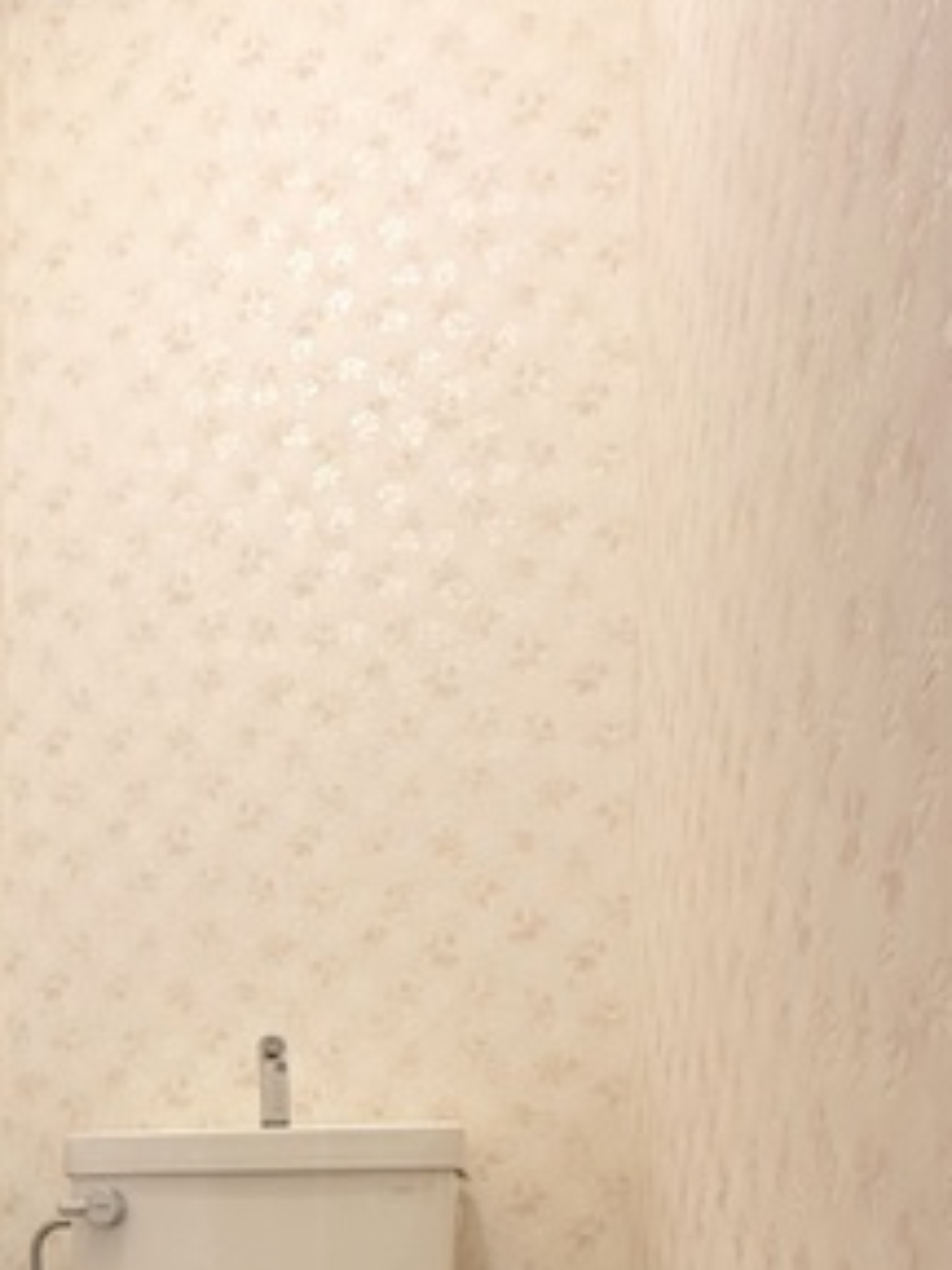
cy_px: 1230
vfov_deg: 46.4
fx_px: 1247
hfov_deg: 38.9
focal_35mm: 34
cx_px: 95
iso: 250
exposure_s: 1/50
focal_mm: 2.22
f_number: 2.2
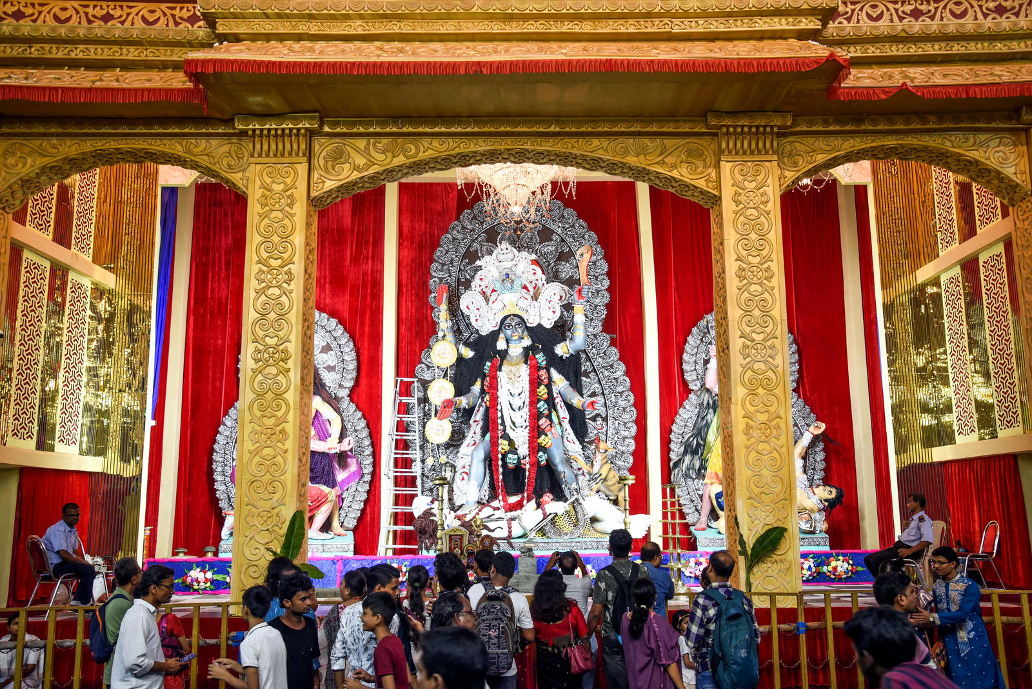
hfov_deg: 58.7
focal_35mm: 32
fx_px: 918
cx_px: 516
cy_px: 344
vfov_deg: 41.1
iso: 1250
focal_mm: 32
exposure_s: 1/160
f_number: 5.6
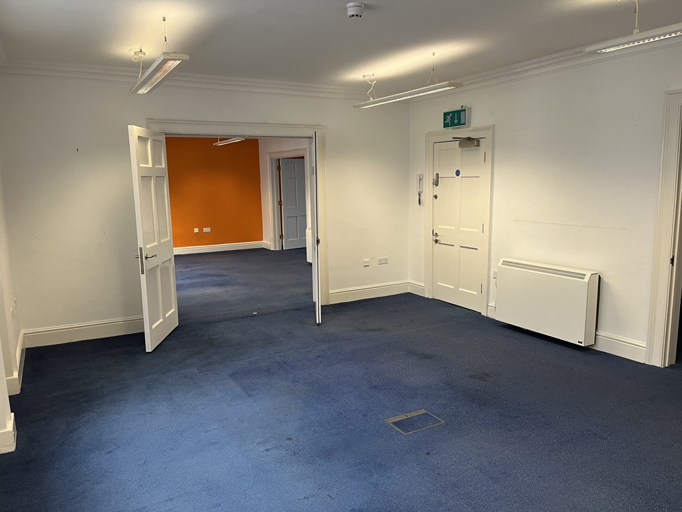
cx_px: 341
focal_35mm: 26
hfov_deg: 67.3
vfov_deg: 53.1
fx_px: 512
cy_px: 256
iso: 160
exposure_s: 1/50
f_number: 1.6
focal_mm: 5.1
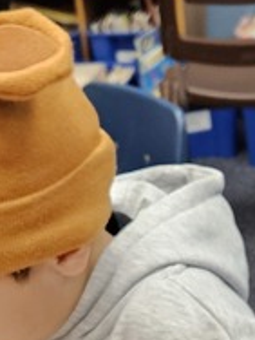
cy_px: 526
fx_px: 1228
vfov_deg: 14.6
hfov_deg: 11.7
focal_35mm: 125
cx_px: 271
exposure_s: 1/120
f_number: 1.8
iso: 400
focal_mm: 5.4
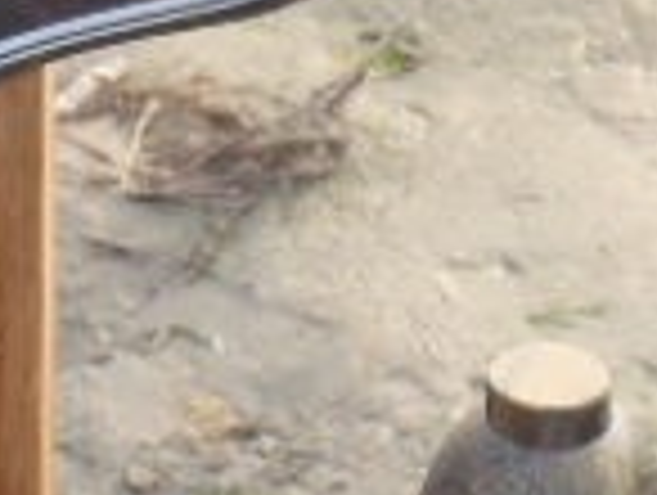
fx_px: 8498
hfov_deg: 4.4
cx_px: -99
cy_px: -216
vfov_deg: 3.3
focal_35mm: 447
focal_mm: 18.2
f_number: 5.1
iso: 125
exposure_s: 1/100
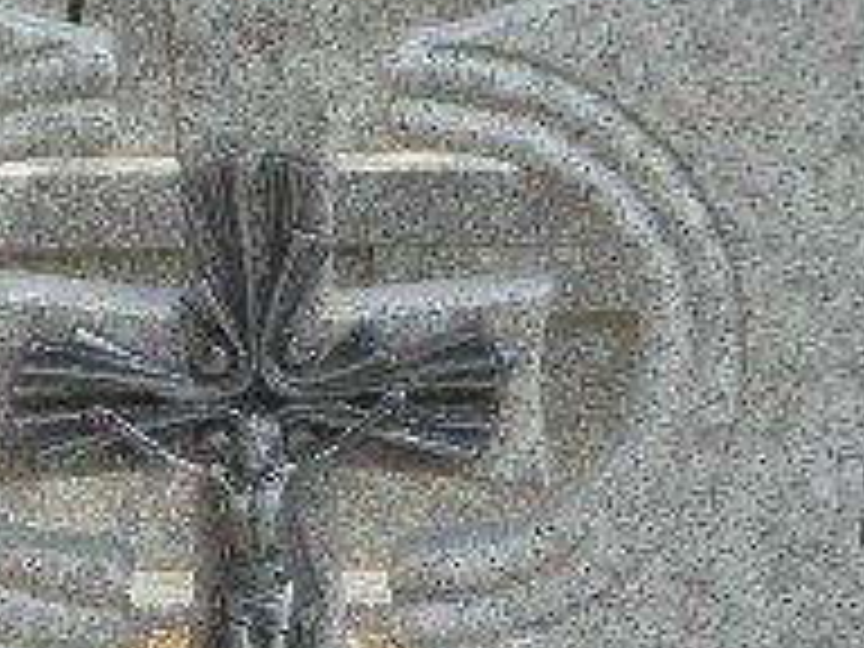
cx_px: 306
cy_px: 648
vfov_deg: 9.0
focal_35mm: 163
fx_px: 4068
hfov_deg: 12.1
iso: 100
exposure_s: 1/200
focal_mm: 8.9
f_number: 4.8
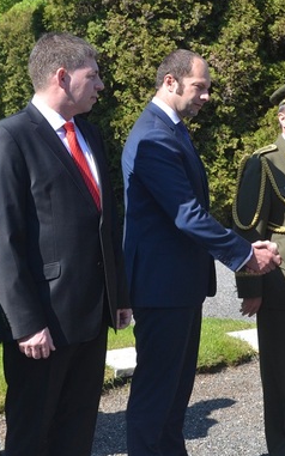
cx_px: 289
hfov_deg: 16.6
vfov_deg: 26.8
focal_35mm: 77
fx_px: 957
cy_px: 203
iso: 800
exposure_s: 1/500
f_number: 11
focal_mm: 30
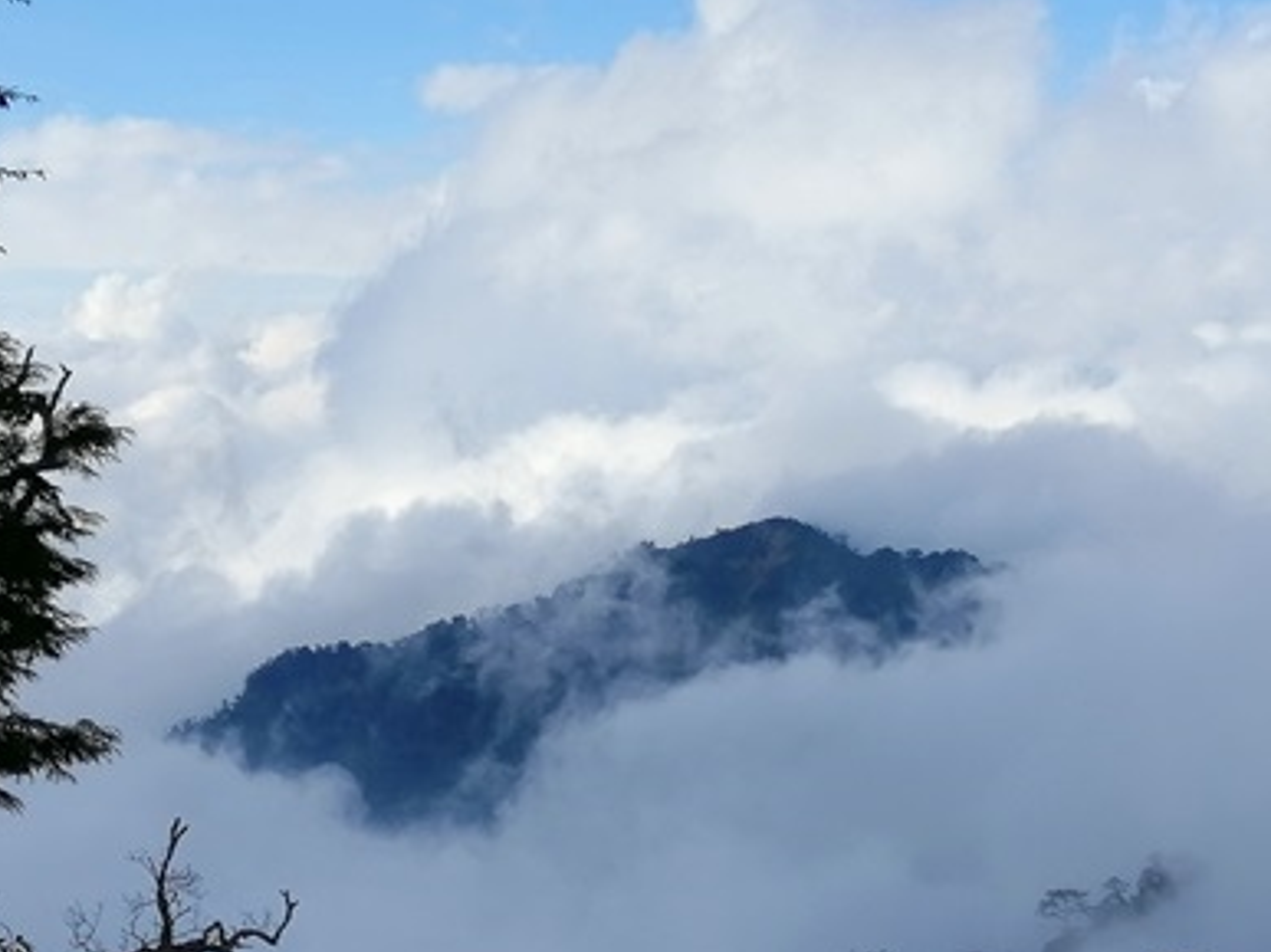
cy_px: 604
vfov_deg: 19.3
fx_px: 2790
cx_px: 654
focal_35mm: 76
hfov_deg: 25.7
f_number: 2.2
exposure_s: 1/1131
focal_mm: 3.81
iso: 50
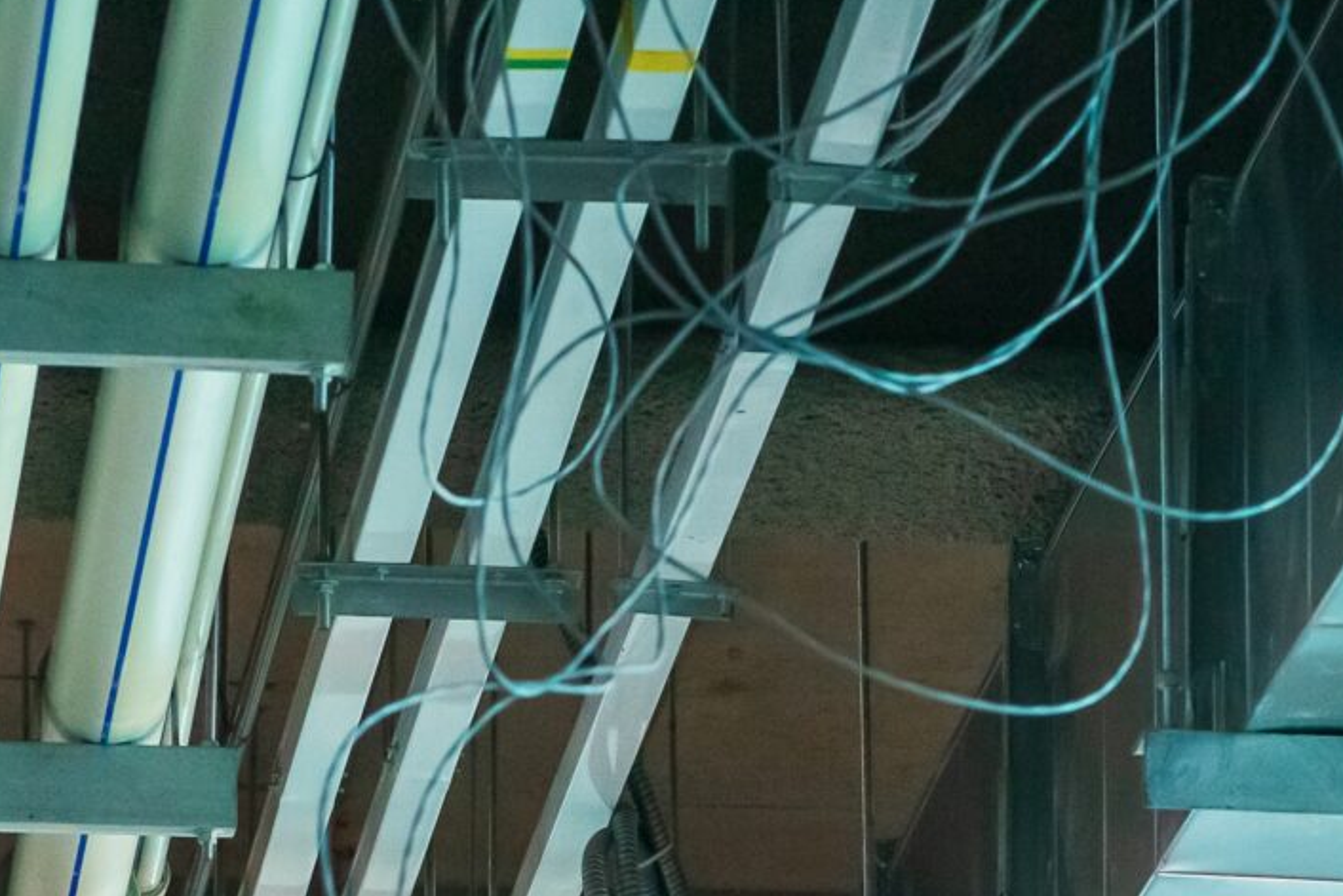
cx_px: 512
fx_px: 11492
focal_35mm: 308
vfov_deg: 4.5
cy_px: 1002
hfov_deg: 6.7
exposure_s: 1/100
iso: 3200
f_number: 4.5
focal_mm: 85
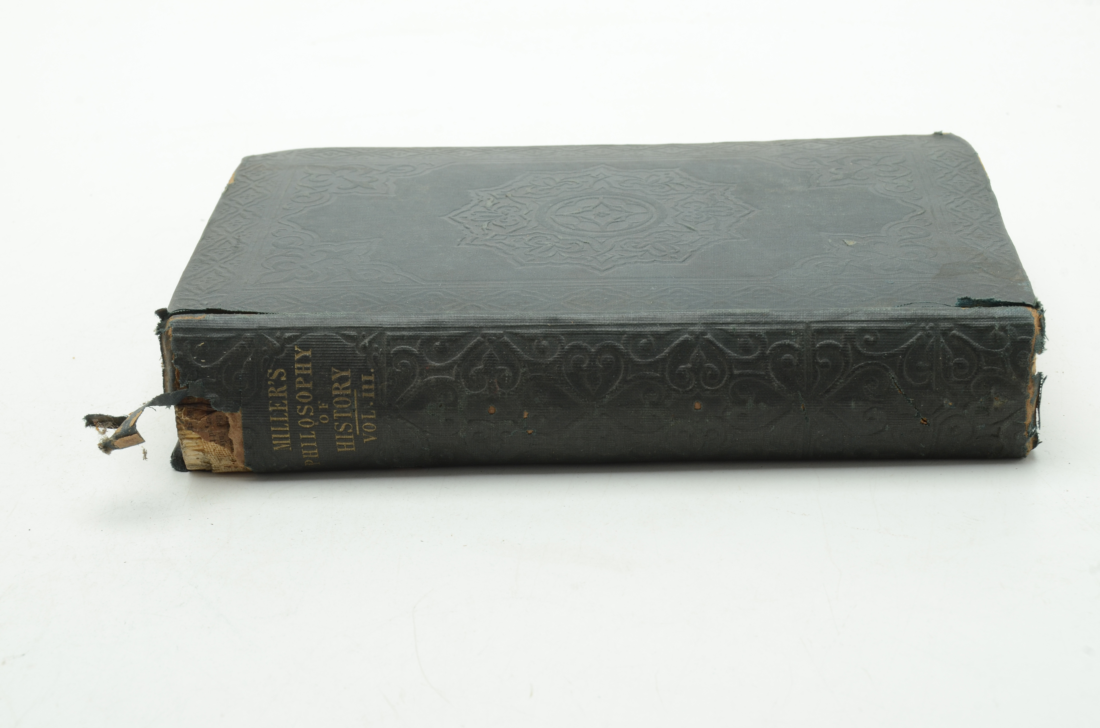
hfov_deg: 29.3
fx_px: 2104
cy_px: 364
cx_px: 550
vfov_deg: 19.6
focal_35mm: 69
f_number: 13
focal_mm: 46
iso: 200
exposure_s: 1/125
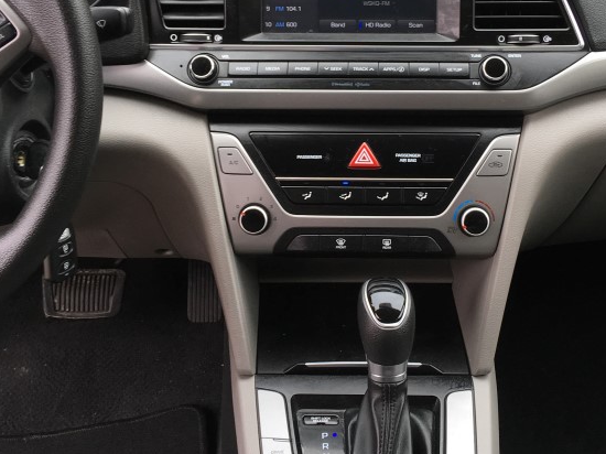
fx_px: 945
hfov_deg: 35.4
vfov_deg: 26.9
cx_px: 364
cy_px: 165
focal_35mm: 54
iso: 32
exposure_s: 1/120
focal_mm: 4.15
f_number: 2.2
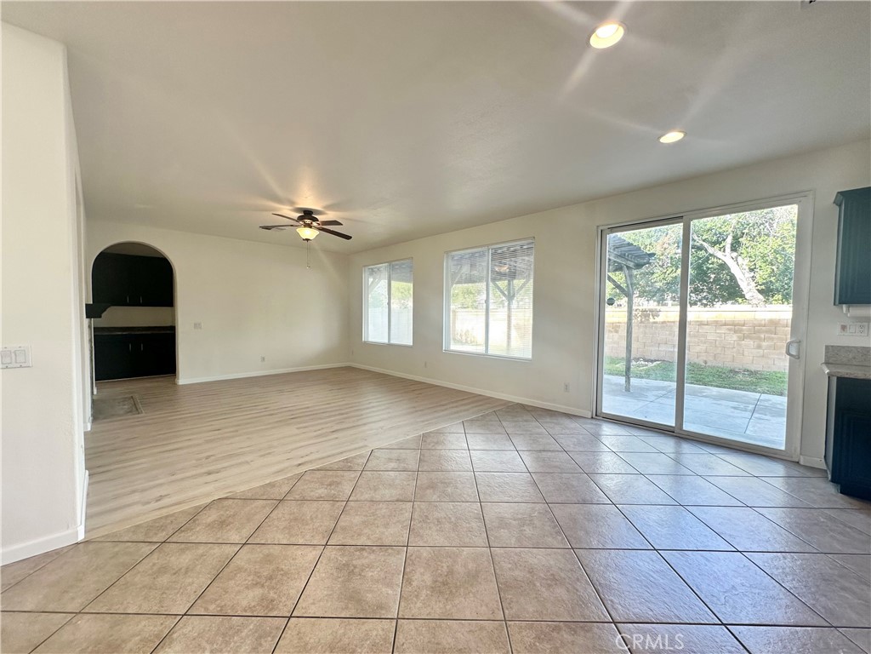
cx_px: 436
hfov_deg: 102.1
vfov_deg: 85.7
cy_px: 327
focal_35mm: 14
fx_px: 352
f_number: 2.2
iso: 64
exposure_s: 1/120
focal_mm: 2.22
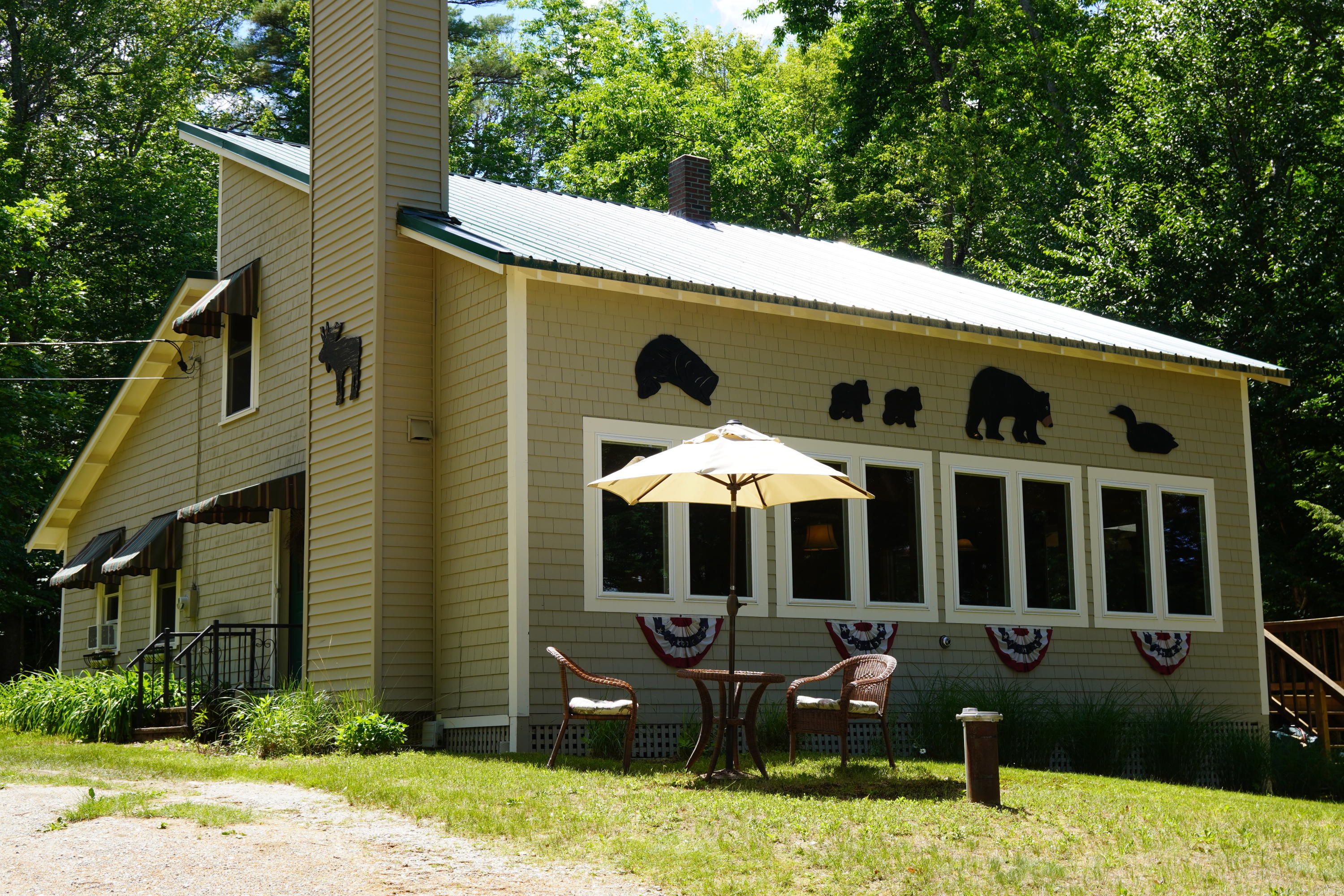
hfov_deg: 40.0
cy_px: 448
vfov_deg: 27.3
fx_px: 1848
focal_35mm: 50
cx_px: 672
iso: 100
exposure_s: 1/125
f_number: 8
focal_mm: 33
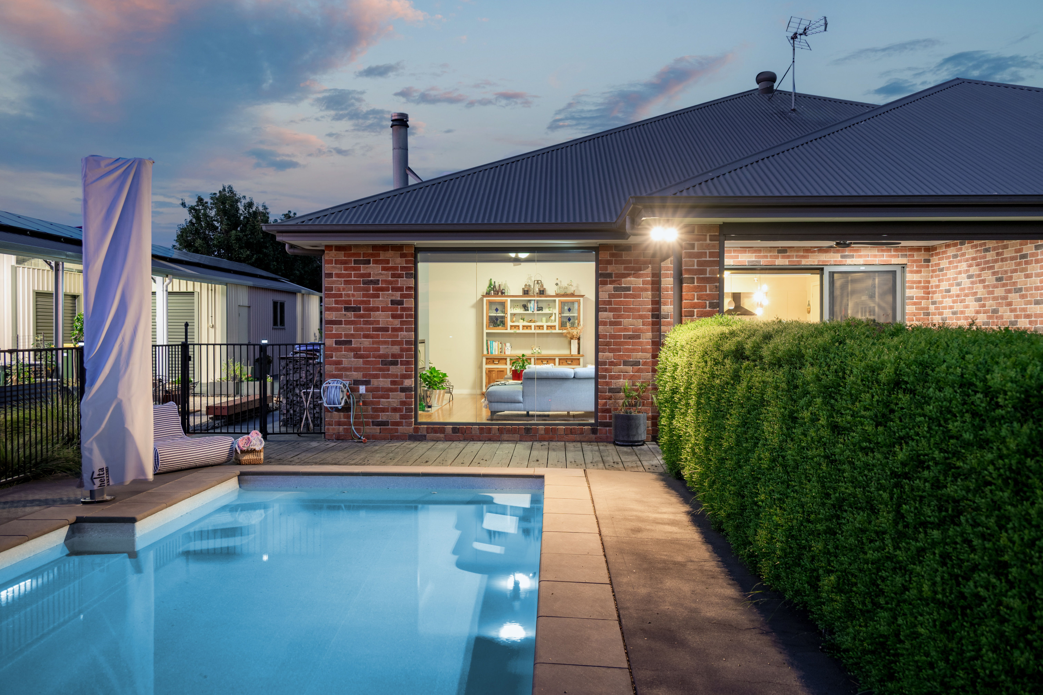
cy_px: 348
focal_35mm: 30
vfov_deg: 43.6
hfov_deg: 61.9
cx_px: 522
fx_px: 869
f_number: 5
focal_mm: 30
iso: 400
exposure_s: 1
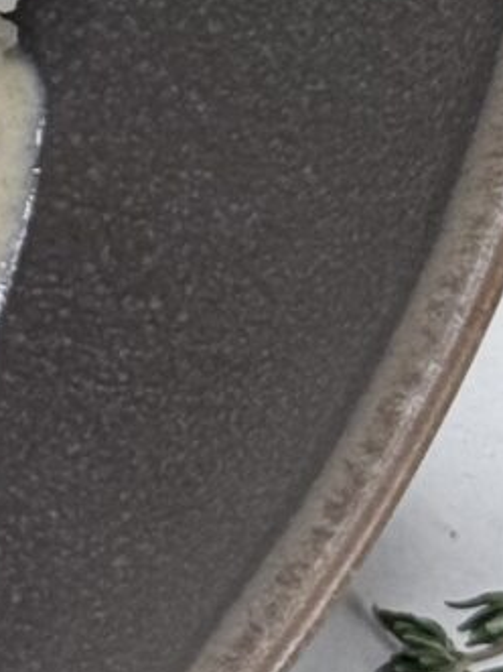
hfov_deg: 4.9
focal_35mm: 297
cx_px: -643
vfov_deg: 6.6
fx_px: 5758
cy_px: -420
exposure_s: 1/50
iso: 64
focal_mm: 6.76
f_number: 1.78
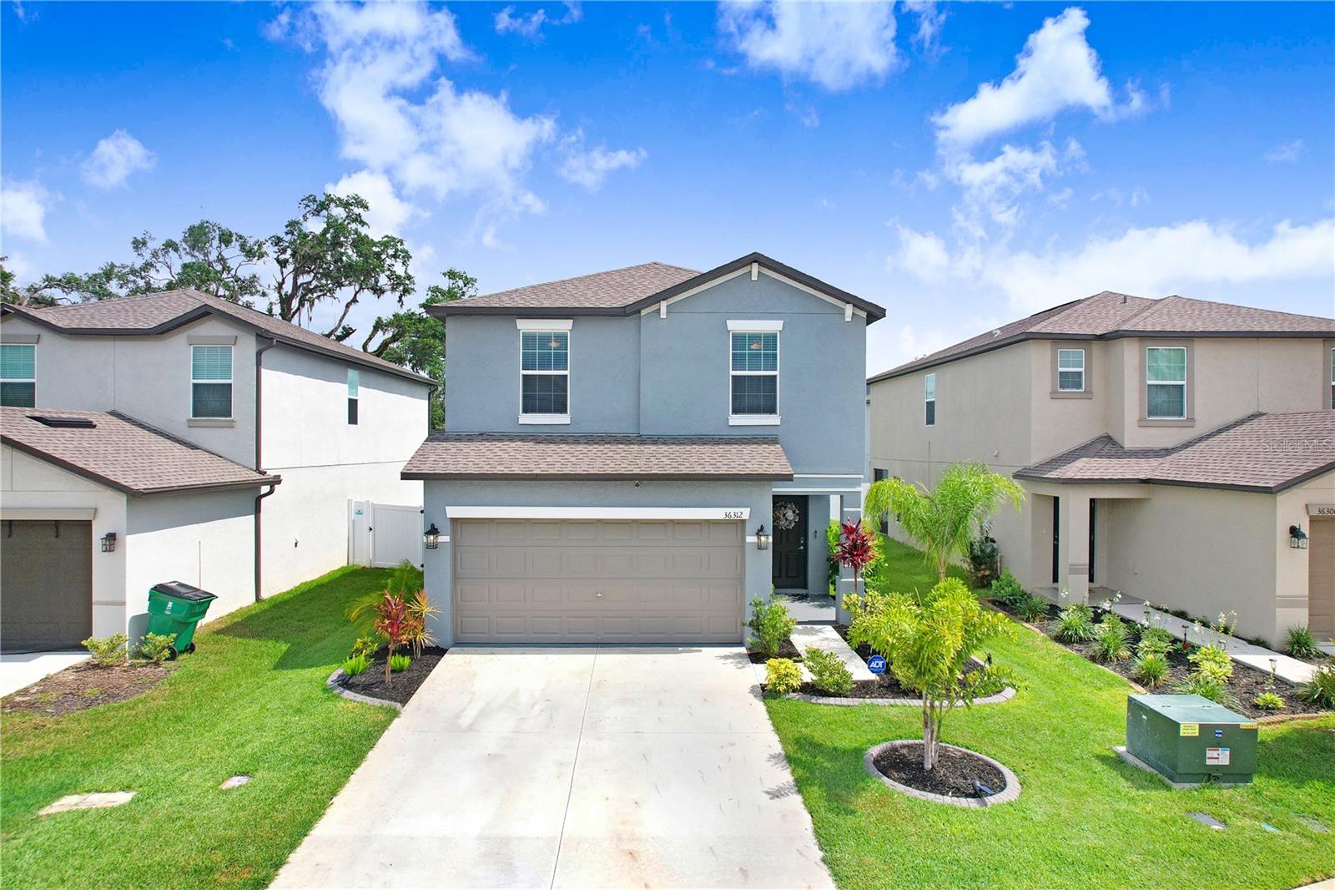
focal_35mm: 22
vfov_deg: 57.2
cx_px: 668
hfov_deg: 78.6
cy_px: 445
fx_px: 816
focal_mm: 8.38
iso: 200
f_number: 2.8
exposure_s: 1/800
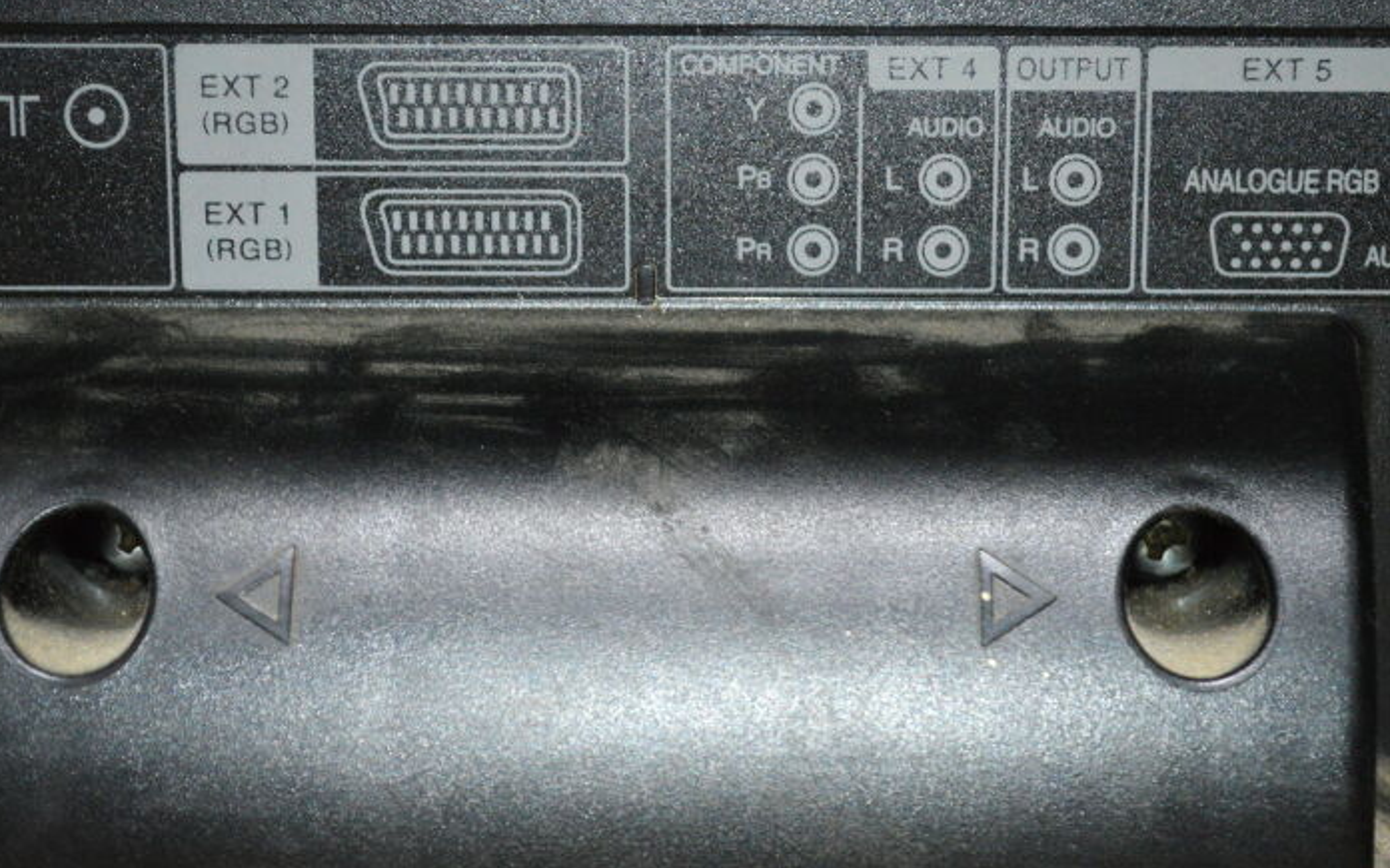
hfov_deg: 25.5
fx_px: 3068
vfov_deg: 16.1
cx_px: 721
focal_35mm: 81
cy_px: 471
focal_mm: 48
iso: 2500
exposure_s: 1/60
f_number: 5.3
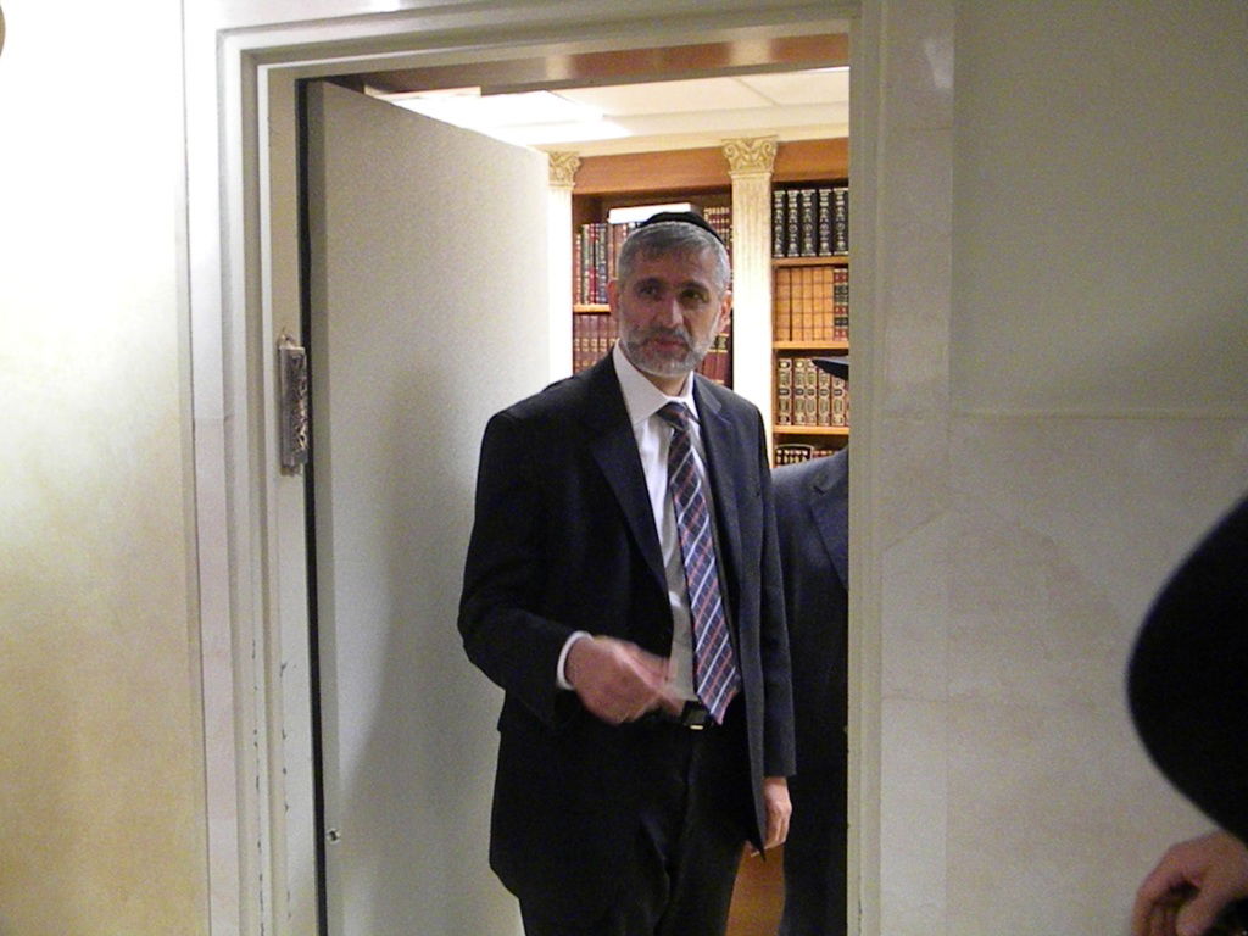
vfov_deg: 39.7
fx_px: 1298
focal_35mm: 36
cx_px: 624
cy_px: 468
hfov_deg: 51.4
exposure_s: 1/62.8
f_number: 3.7
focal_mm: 6.4
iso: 1900
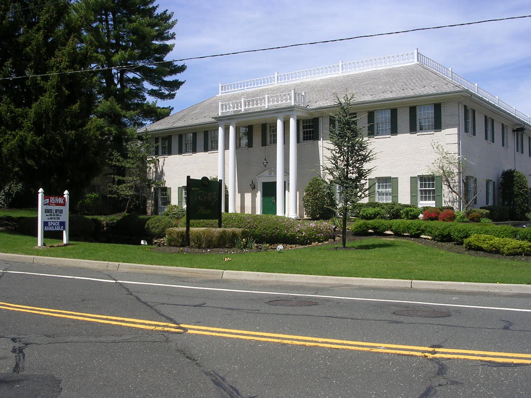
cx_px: 266
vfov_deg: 37.7
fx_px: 583
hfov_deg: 49.0
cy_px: 199
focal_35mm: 38
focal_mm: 5.8
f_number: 5.6
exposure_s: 1/396
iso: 50
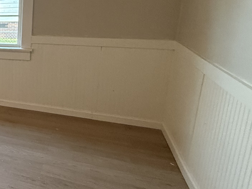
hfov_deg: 32.9
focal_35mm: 40
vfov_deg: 35.6
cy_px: 64
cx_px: -85
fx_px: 291
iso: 400
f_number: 2.2
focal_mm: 2.22
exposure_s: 1/60
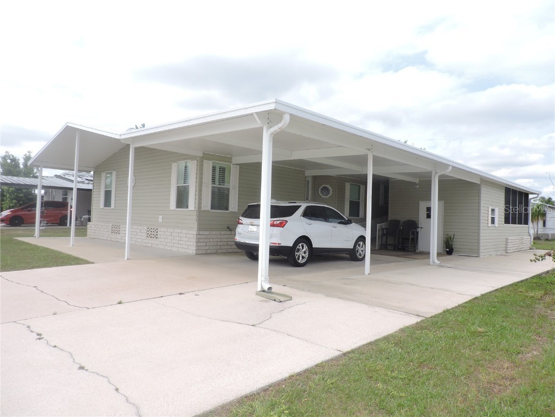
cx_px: 278
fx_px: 385
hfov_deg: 71.6
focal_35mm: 24
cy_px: 208
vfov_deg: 56.8
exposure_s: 1/1000
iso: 100
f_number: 3
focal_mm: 4.3
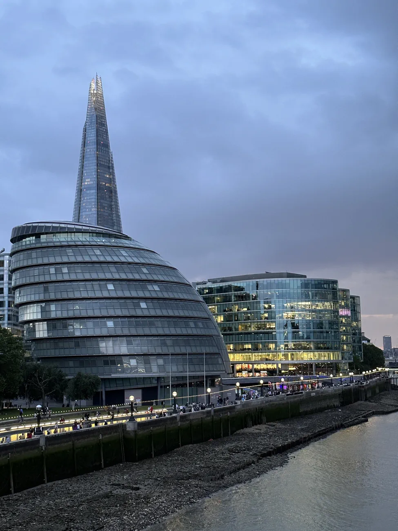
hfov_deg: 30.3
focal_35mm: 48
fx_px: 736
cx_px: 199
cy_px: 266
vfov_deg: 39.7
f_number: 1.78
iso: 160
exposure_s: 1/60
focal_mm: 6.86
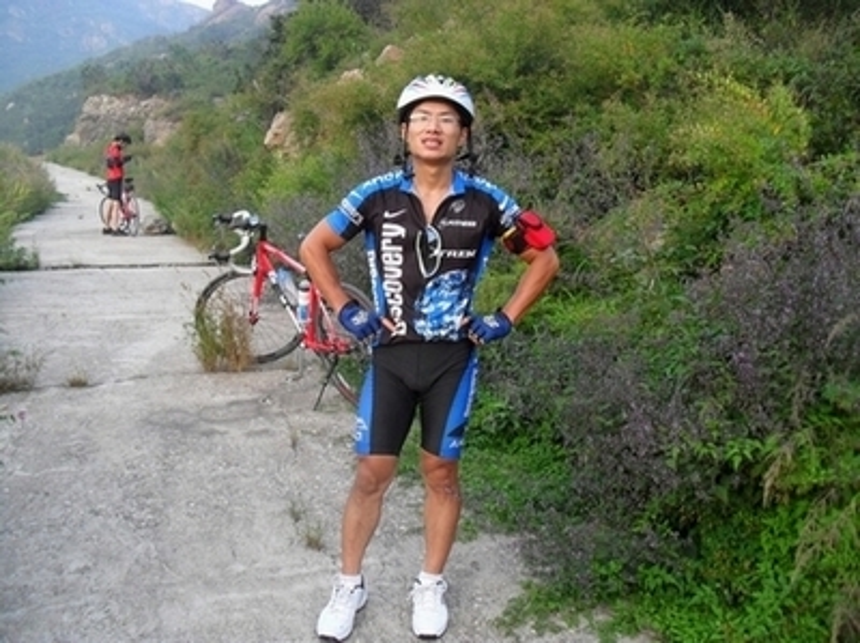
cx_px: 430
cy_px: 322
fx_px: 868
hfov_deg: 52.7
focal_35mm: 35
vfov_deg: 40.6
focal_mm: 6.3
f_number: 3.2
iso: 120
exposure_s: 1/45
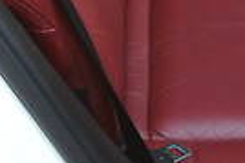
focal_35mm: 197
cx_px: 333
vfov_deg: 6.7
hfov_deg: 10.2
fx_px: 1339
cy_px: -173
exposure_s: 1/60
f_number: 4
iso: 400
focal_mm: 22
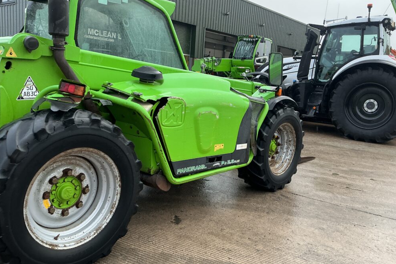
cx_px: 199
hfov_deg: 61.9
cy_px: 133
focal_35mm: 30
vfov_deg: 43.6
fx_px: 330
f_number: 1.8
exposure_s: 1/123
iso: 20
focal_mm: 3
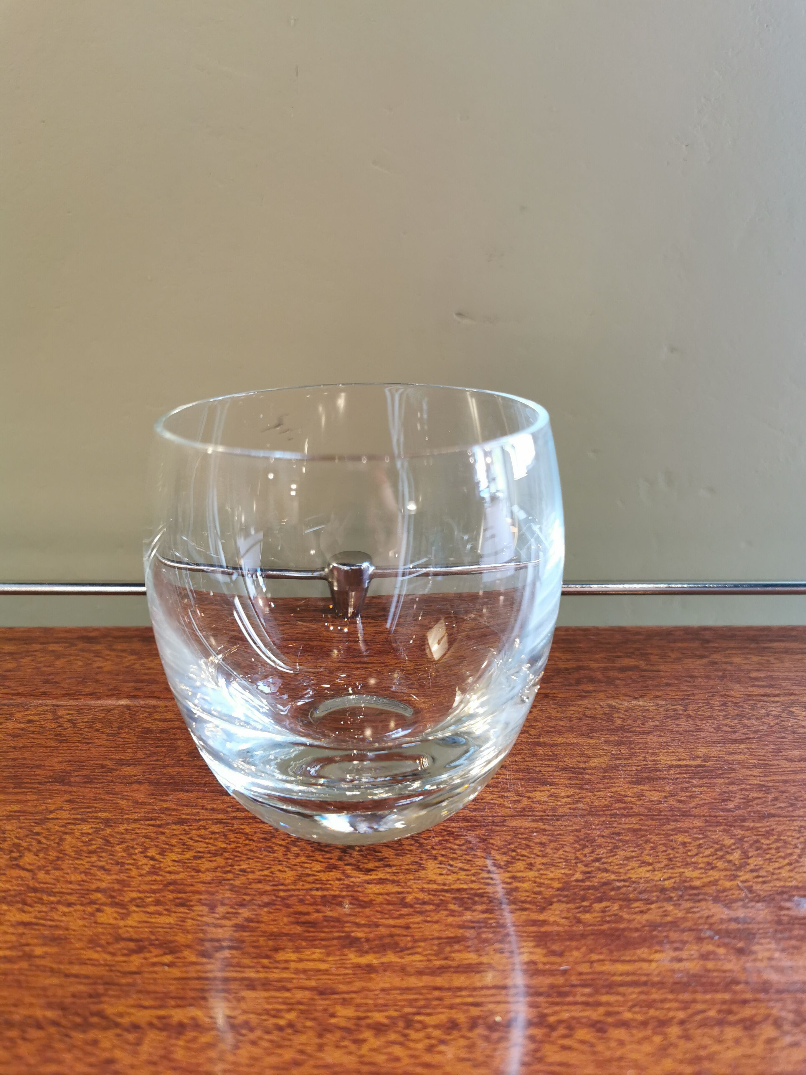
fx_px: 838
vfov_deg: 65.3
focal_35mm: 27
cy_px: 538
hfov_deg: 51.4
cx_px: 403
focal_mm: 5.56
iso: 125
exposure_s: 1/60
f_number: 1.6
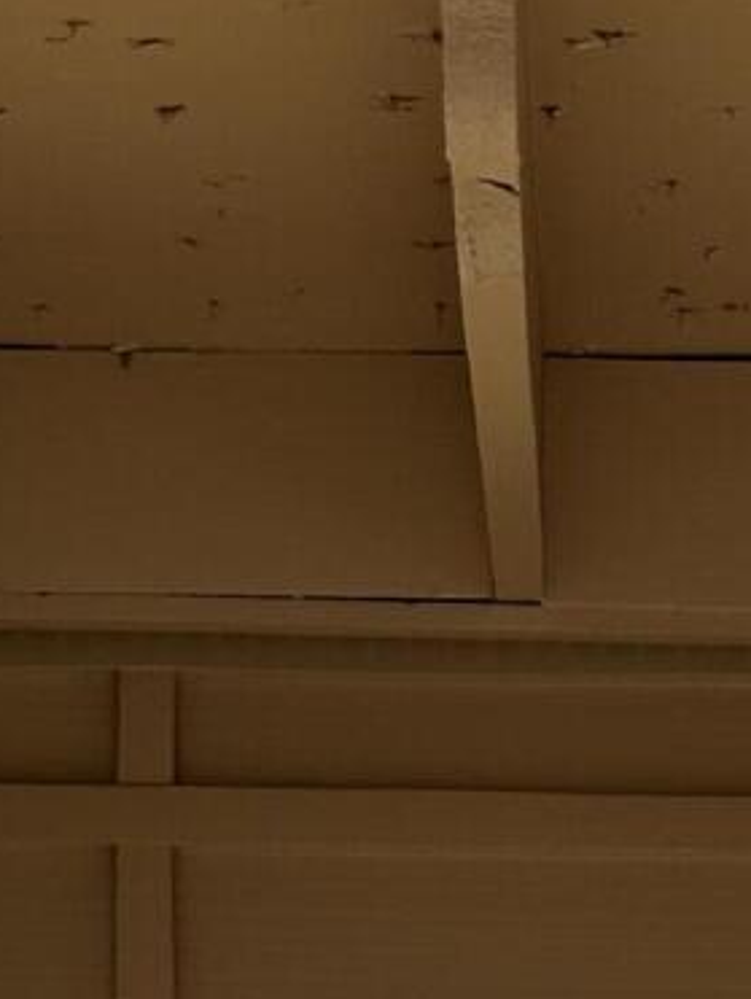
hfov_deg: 10.6
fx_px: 4043
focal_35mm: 140
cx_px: 579
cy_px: 2235
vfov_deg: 11.9
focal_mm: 5.7
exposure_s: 1/5319
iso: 50
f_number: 1.5
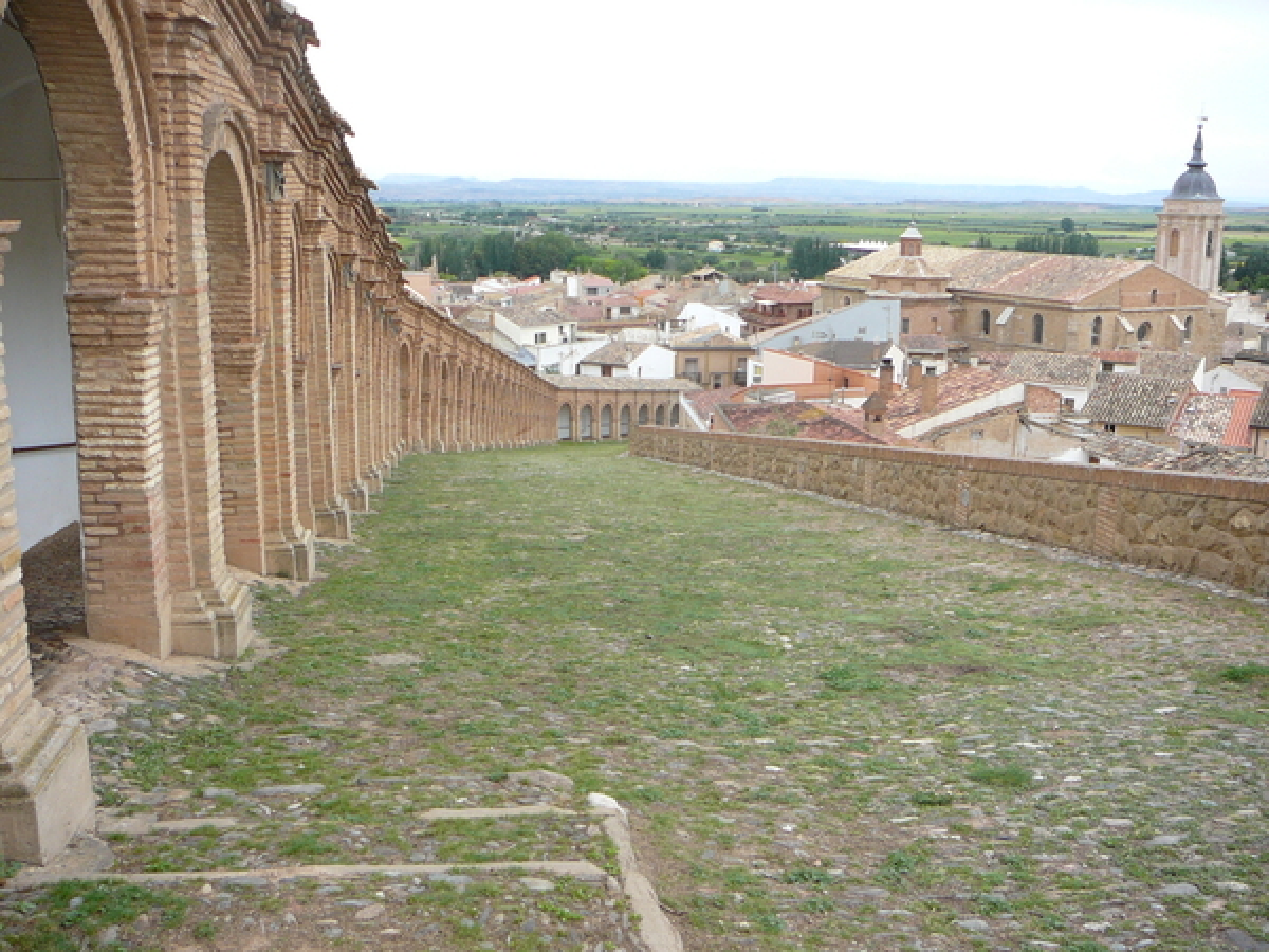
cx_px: 634
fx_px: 1283
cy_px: 476
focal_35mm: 35
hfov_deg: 52.6
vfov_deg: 40.7
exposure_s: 1/400
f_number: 2.8
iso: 80
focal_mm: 5.2
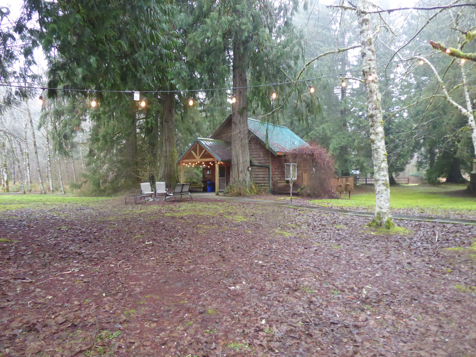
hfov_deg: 69.4
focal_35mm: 25
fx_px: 344
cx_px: 238
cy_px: 178
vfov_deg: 54.9
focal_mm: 4.3
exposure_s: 1/60
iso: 800
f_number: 3.3
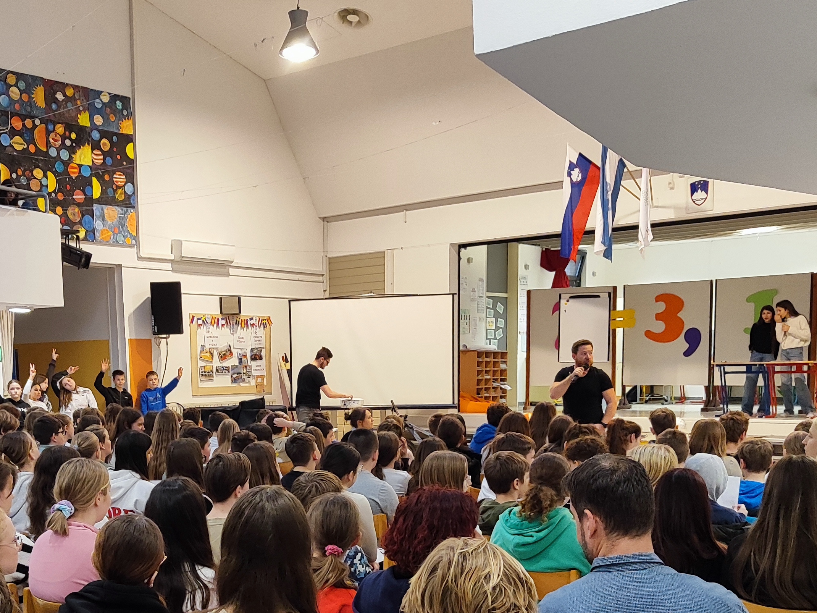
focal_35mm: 43
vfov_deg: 32.8
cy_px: 473
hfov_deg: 43.4
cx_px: 292
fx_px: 1015
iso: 823
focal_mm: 5.59
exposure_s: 1/50
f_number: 1.88
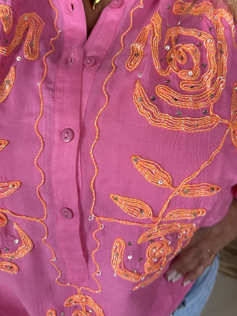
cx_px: 139
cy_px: 121
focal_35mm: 33
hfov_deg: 42.8
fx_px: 301
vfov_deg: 54.8
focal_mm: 6.76
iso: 100
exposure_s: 1/101
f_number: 1.78
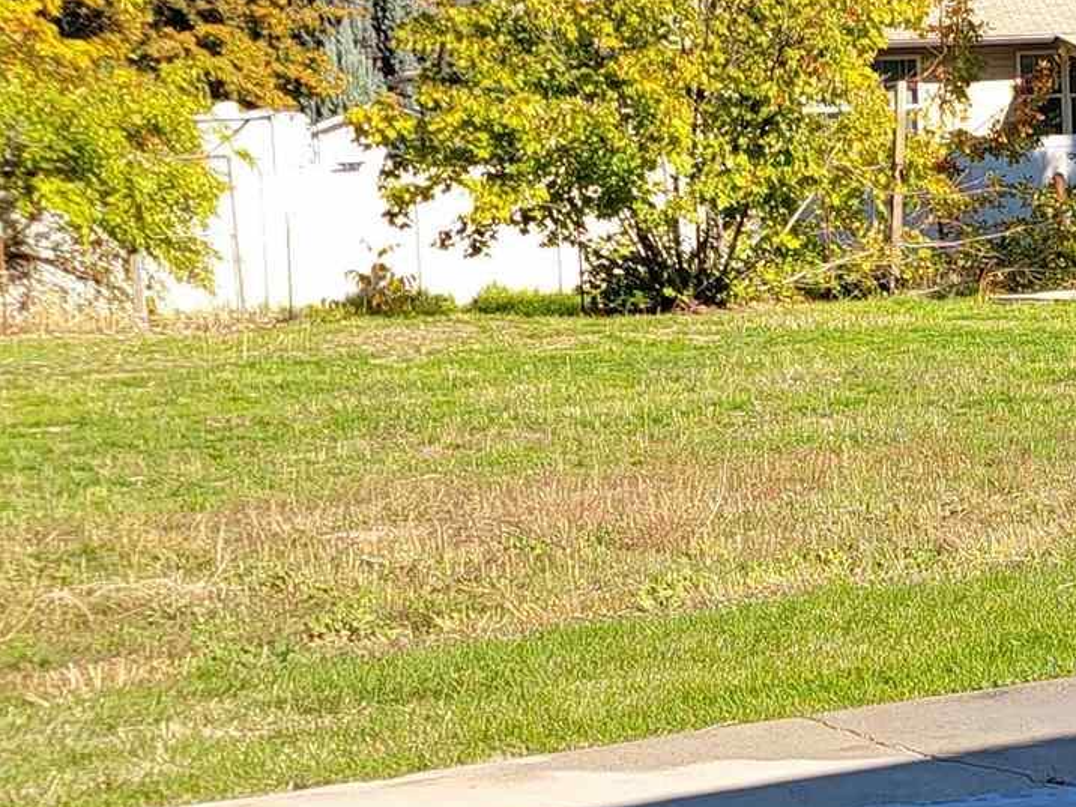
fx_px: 3202
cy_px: 368
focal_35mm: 103
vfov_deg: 14.4
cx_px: 1032
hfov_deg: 18.7
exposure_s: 1/547
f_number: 1.8
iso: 16
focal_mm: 6.7
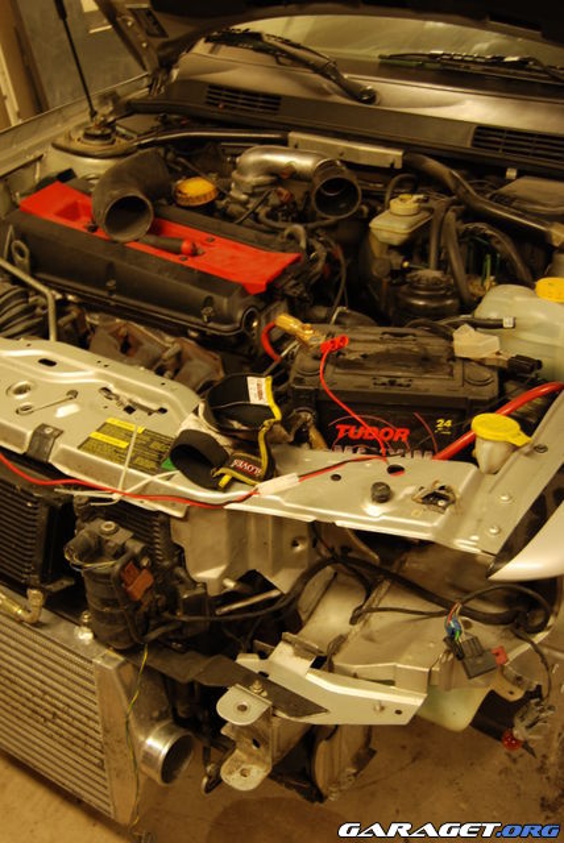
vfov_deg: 49.5
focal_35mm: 39
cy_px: 422
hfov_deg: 34.3
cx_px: 282
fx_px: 914
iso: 100
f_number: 4.2
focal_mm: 26
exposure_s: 1/2.5
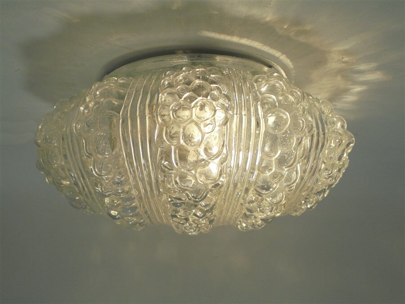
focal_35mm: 38
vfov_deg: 37.7
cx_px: 202
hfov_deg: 49.0
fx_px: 445
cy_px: 152
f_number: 4.2
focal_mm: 6.9
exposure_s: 1/400
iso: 100
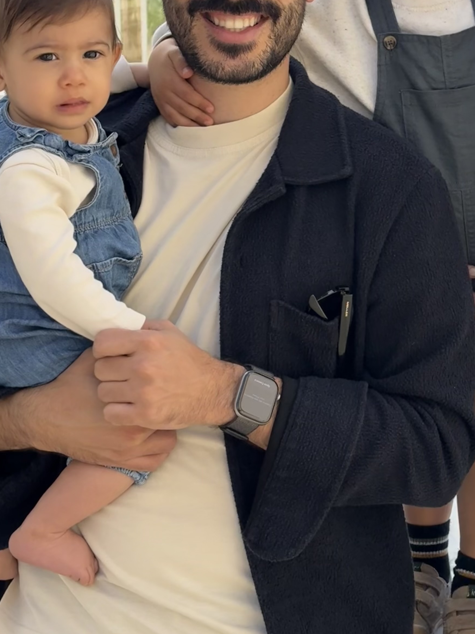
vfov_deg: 23.4
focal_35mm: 83
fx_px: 1519
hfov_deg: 17.6
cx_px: 373
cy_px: 181
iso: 100
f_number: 1.78
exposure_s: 1/2577
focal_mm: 6.76
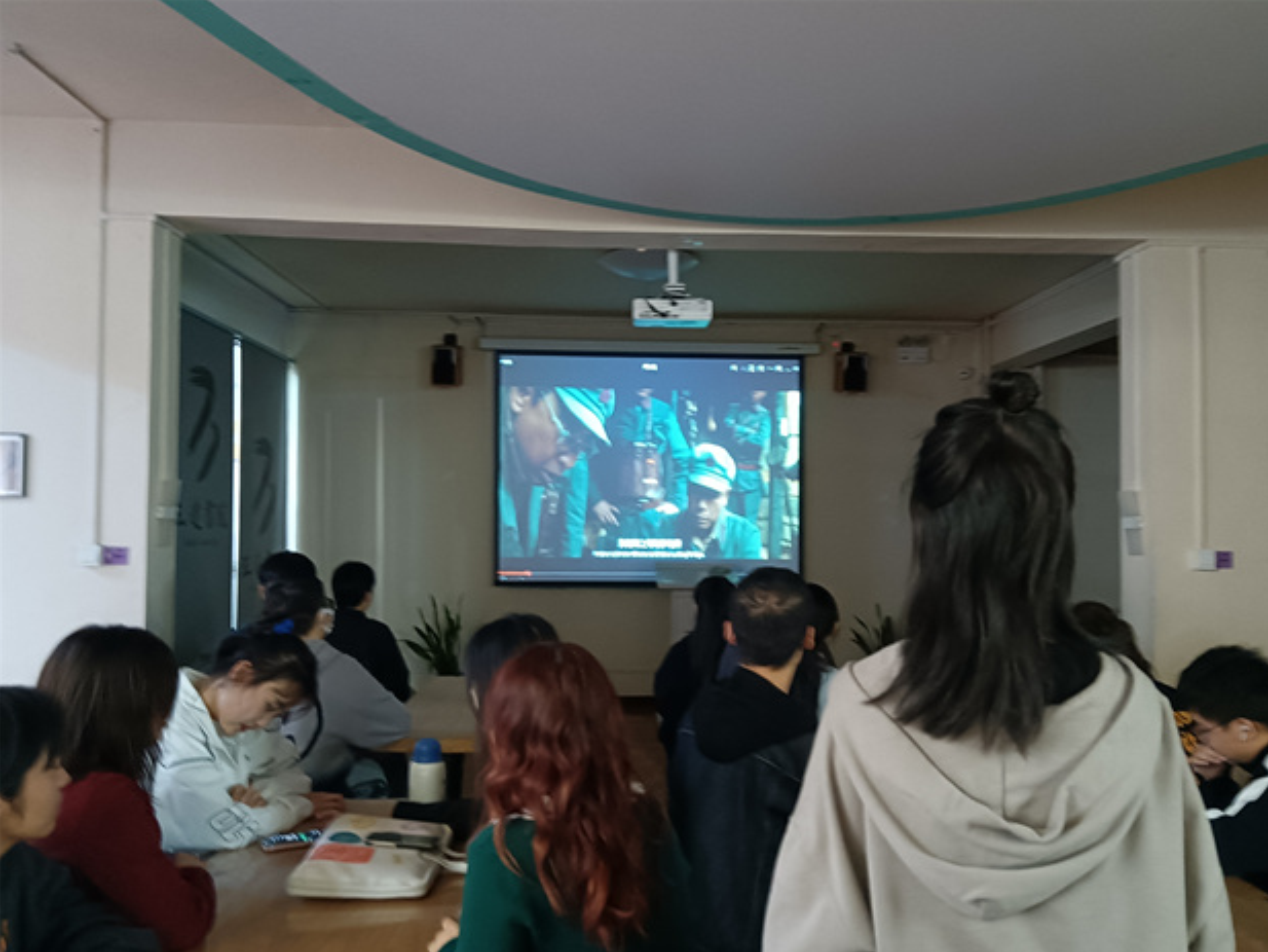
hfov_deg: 63.4
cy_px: 491
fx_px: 1026
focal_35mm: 28
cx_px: 656
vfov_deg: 49.8
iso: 2457
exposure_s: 1/20
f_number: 1.9
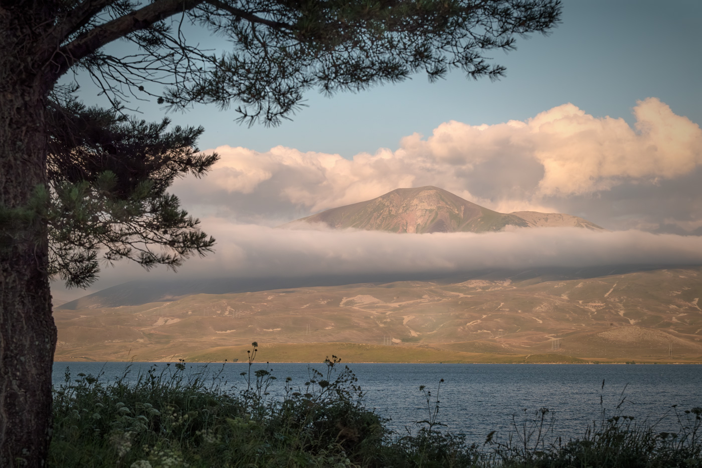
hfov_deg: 27.0
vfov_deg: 18.2
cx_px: 351
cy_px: 234
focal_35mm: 75
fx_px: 1462
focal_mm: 50
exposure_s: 1/350
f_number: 11
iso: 500
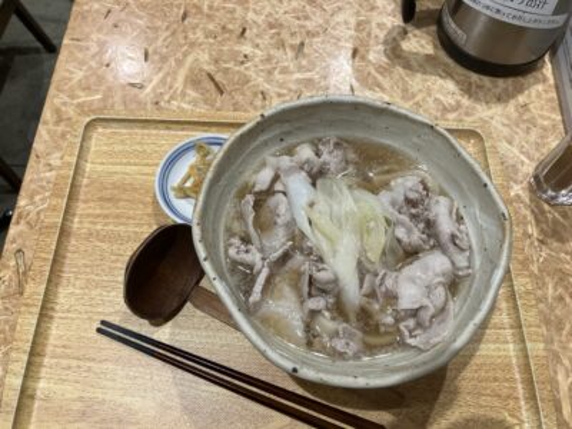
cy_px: 214
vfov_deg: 49.7
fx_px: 463
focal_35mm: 28
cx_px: 286
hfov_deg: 63.4
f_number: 1.8
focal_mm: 3.99
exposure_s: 1/100
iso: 64
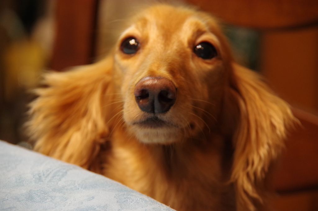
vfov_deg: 6.8
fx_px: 1782
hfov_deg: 10.2
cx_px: 159
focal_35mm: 202
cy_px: 106
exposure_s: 1/25
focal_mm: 135
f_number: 5.6
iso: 1600
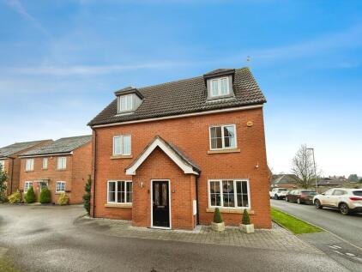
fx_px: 146
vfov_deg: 85.7
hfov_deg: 102.0
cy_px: 136
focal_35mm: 14
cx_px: 181
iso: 64
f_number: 2.2
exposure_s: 1/176
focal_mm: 2.22
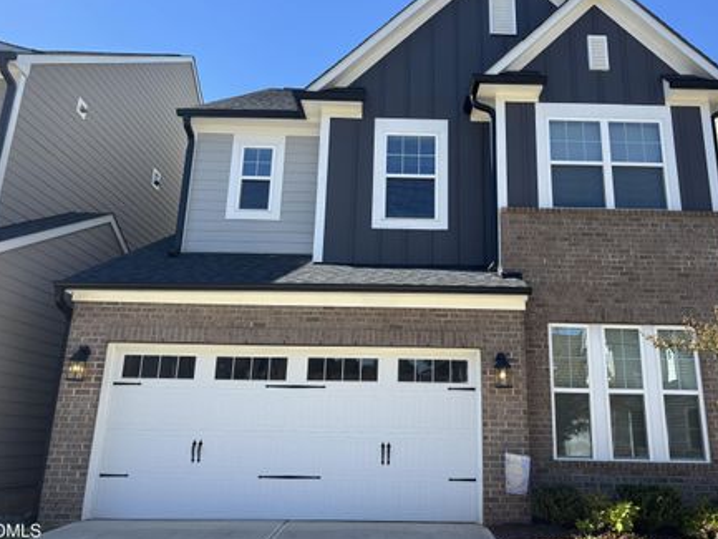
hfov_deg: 59.7
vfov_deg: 46.8
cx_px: 406
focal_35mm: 30
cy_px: 248
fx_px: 622
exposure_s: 1/1522
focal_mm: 5.96
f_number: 1.6
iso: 50
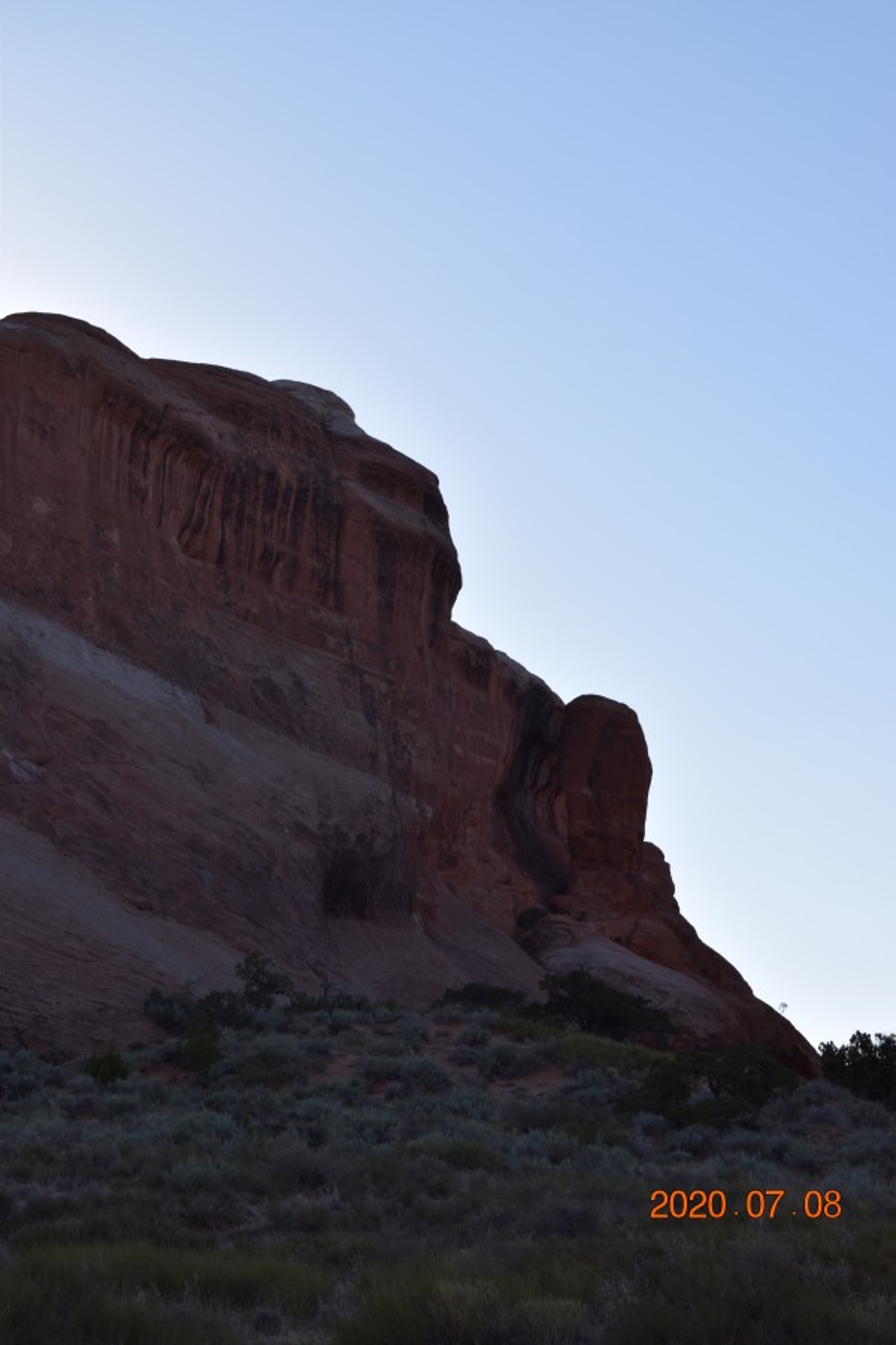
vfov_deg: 24.6
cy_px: 672
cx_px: 448
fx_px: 3080
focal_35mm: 82
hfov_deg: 16.6
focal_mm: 55
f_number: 8
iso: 100
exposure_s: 1/200
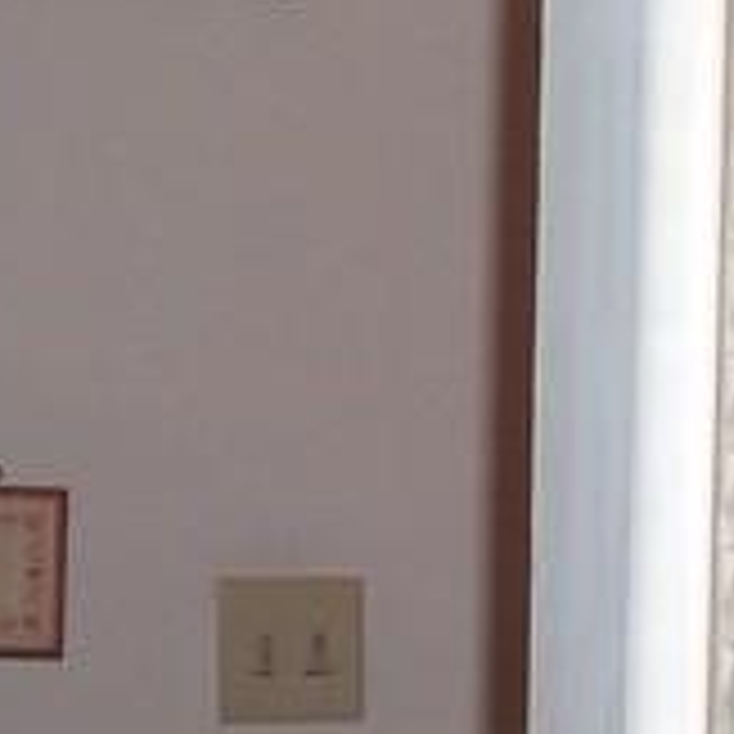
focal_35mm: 246
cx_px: -270
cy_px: -14
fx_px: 5901
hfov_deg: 7.0
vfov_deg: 7.1
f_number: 4
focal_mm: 10.8
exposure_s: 1/90
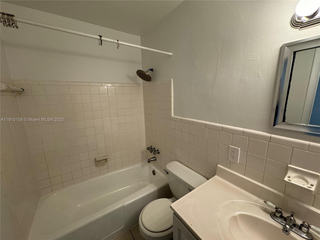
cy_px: 120
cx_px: 160
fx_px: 129
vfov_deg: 85.7
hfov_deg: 102.1
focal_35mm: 14
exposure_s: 1/120
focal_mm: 2.22
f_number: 2.2
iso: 200
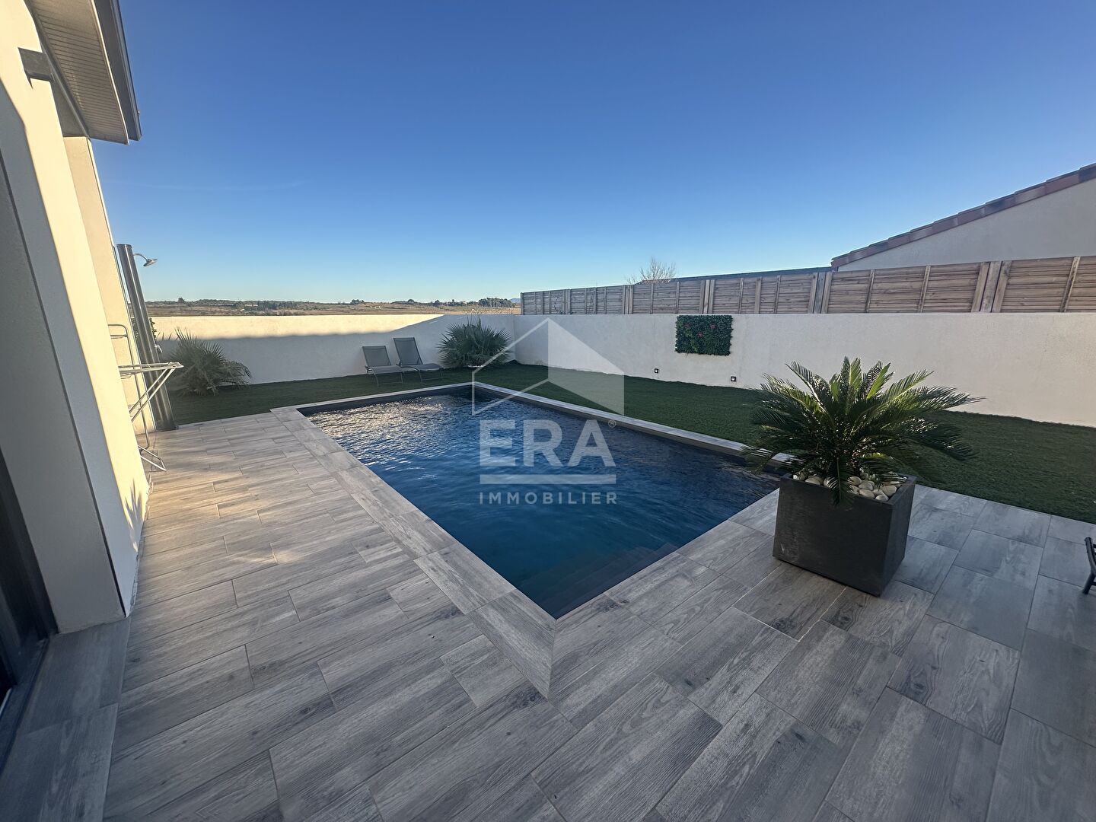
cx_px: 548
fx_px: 443
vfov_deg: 85.7
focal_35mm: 14
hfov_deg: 102.1
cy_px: 411
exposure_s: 1/527
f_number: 2.2
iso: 40
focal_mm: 2.22
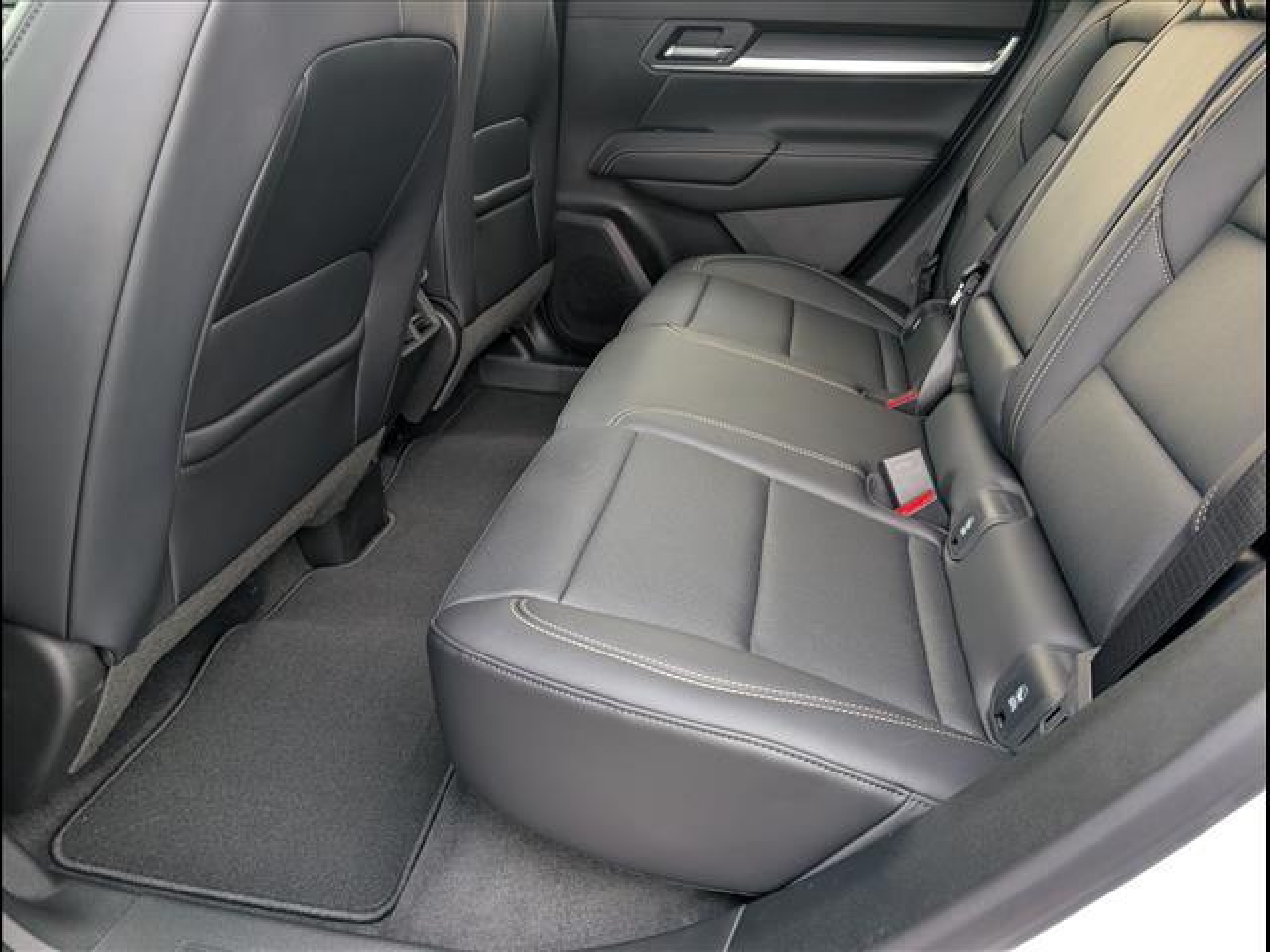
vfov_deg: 56.8
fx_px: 881
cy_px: 476
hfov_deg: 71.6
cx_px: 635
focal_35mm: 24
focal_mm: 6.9
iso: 806
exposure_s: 1/213
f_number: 1.68
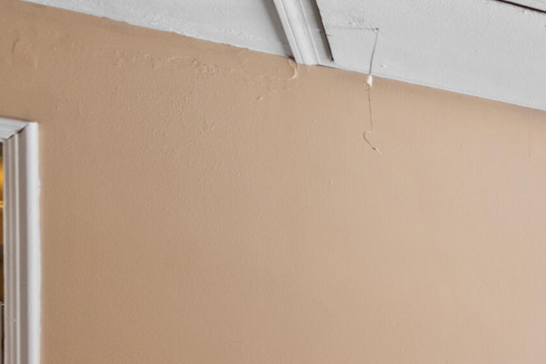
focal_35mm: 46
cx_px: 891
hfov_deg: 25.6
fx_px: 697
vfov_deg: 25.5
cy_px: 463
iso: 500
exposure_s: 1/13
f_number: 8
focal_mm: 8.9
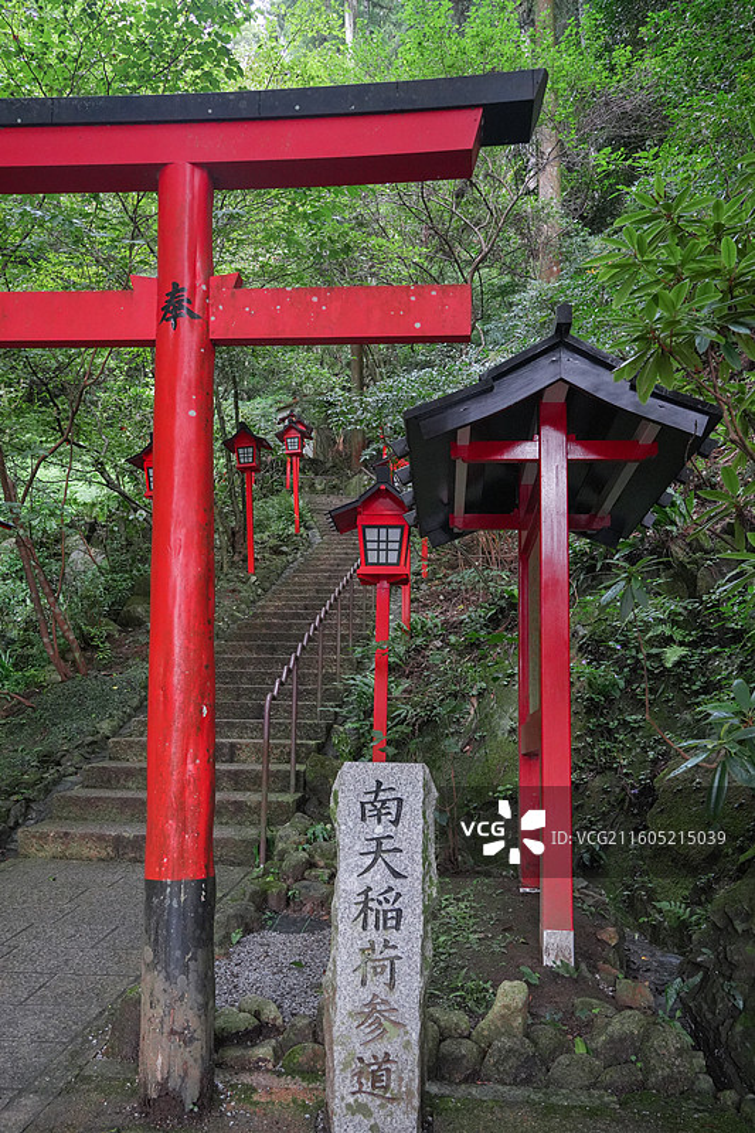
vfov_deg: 58.7
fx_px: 1007
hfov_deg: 41.1
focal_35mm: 32
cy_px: 566
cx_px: 378
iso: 4000
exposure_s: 1/60
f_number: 8
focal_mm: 32
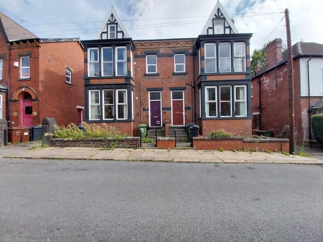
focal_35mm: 13
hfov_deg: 106.2
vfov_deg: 89.9
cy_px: 121
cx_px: 162
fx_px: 121
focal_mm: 1.13
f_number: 2.2
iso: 64
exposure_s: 1/796
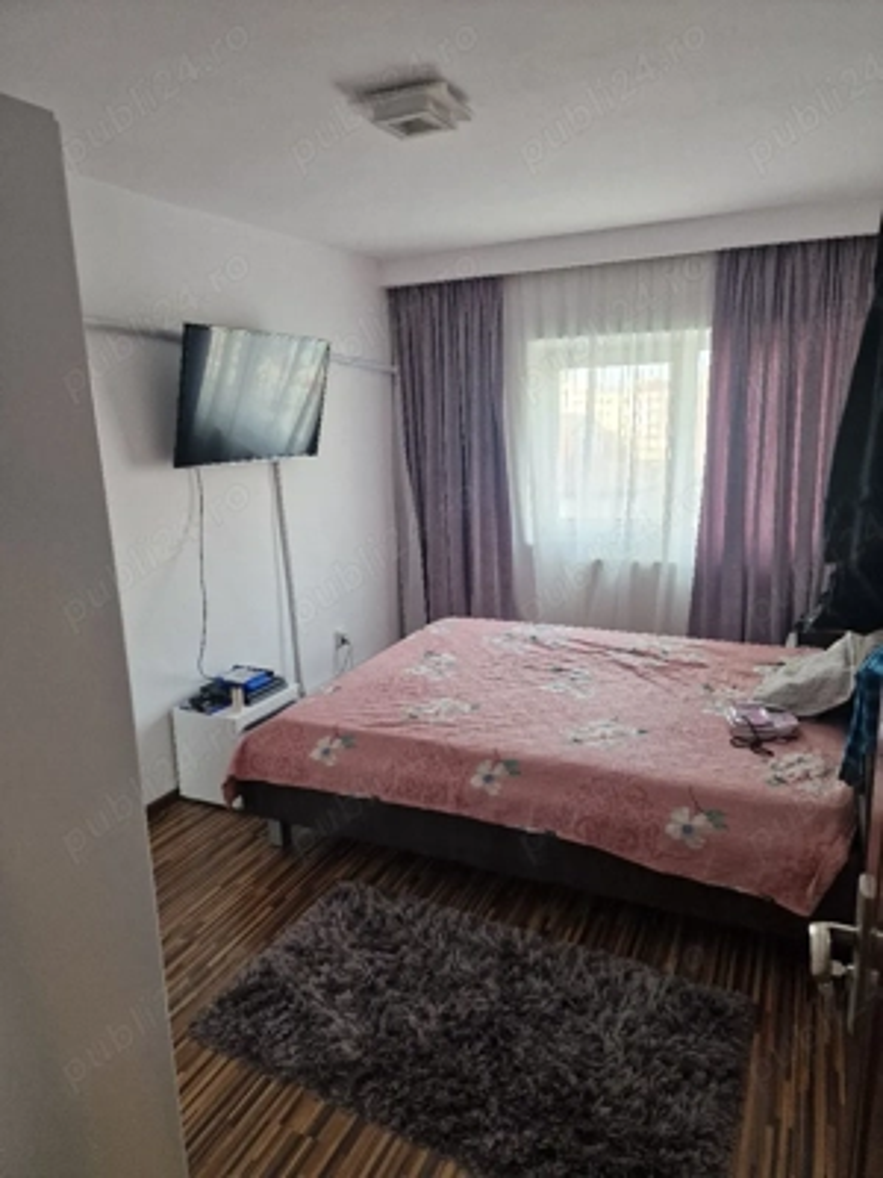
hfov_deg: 58.9
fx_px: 782
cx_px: 442
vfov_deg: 73.9
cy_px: 589
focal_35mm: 23
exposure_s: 1/100
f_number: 1.8
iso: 200
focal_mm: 6.4
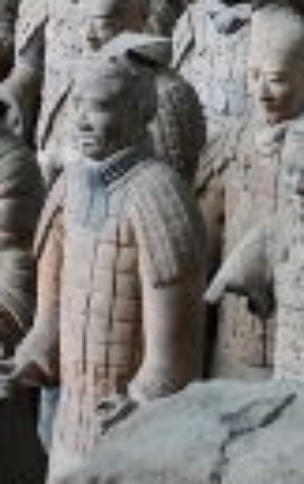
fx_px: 5641
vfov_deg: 4.9
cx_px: 338
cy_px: 39
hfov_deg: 3.1
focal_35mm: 427
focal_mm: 90
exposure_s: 1/125
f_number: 5.6
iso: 3200
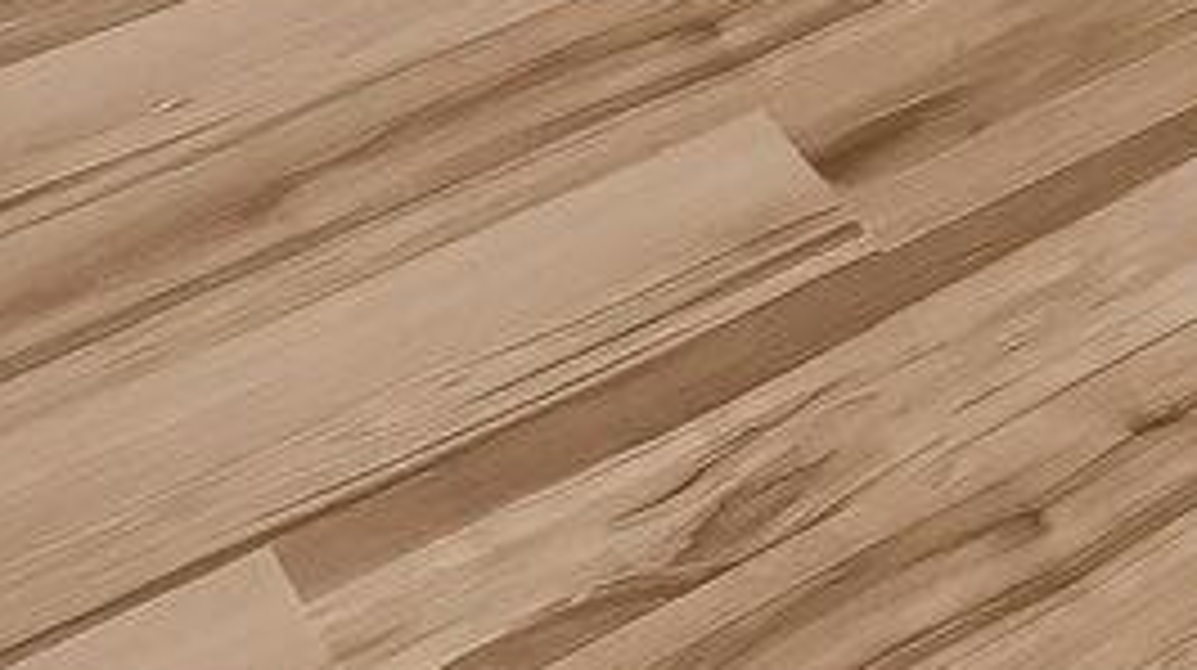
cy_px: -2161
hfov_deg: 15.0
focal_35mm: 105
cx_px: 2624
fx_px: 3329
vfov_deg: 7.4
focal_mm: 13
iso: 400
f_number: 8
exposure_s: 1/8
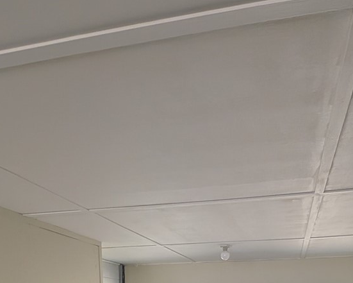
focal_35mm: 34
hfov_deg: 52.6
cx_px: 202
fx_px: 355
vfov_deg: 33.6
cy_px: 354
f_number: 1.95
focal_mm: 2.23
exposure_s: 1/57
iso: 69
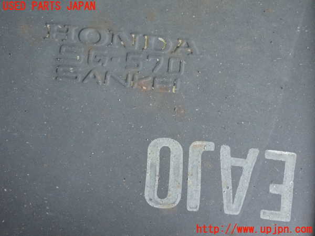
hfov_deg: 33.2
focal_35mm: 58
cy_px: 118
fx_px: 528
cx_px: 158
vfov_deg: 25.2
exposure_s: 1/125
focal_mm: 10.35
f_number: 3.5
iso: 1250
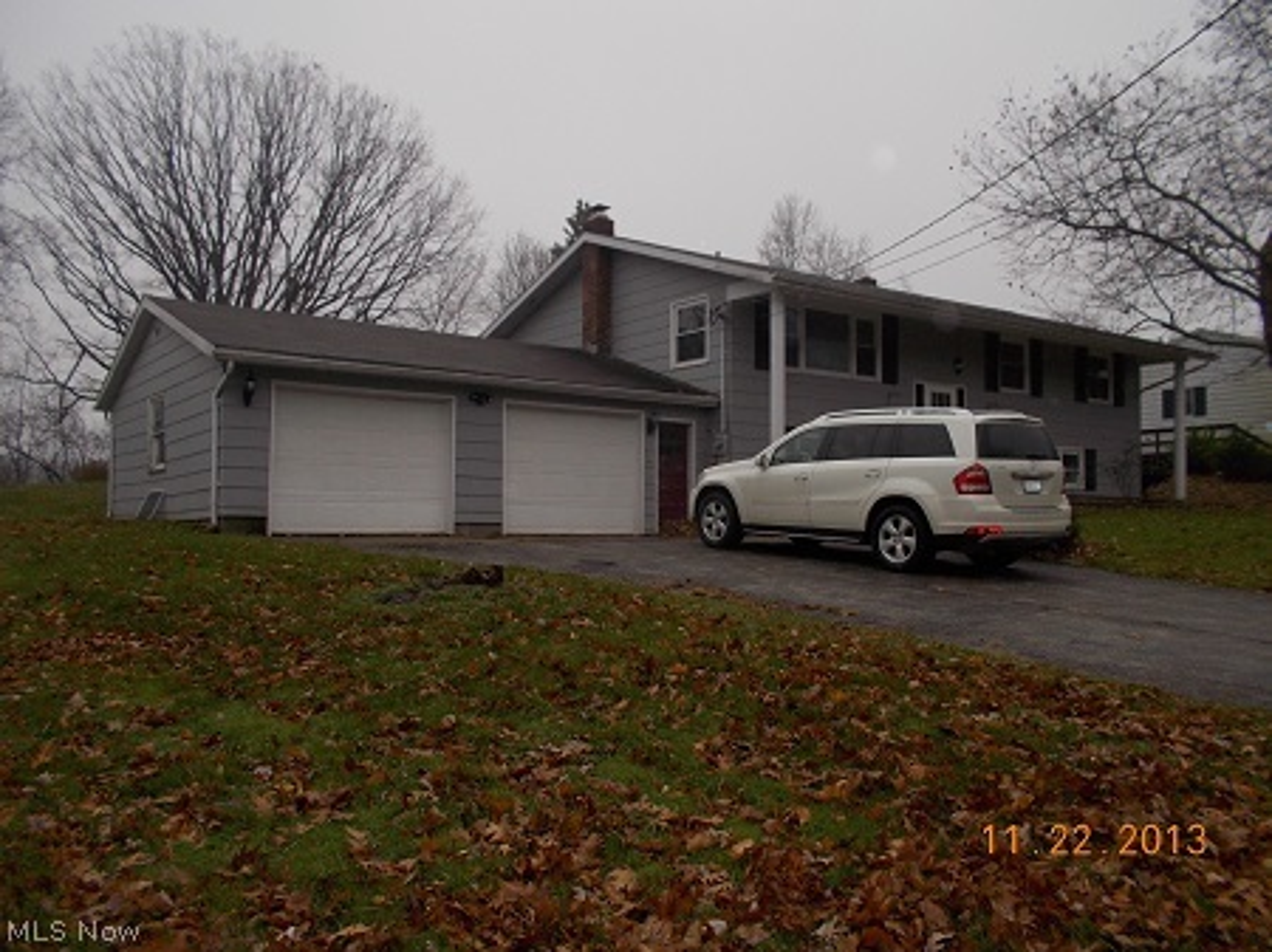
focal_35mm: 29
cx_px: 636
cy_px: 476
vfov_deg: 48.2
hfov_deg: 61.7
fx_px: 1065
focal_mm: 4.1
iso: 80
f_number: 3.3
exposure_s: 1/100
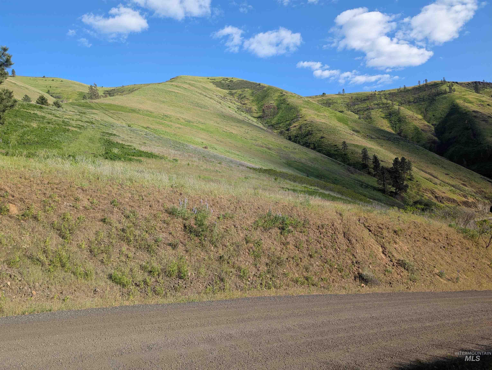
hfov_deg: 71.5
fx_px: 342
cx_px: 246
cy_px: 185
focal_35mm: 24
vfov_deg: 56.9
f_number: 1.68
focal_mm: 6.9
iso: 19
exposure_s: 1/654
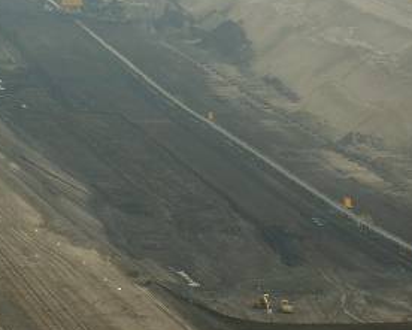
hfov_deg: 7.3
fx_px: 3232
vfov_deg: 5.8
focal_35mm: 265
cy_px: 3
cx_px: 121
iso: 50
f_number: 4.9
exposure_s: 1/100
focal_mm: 24
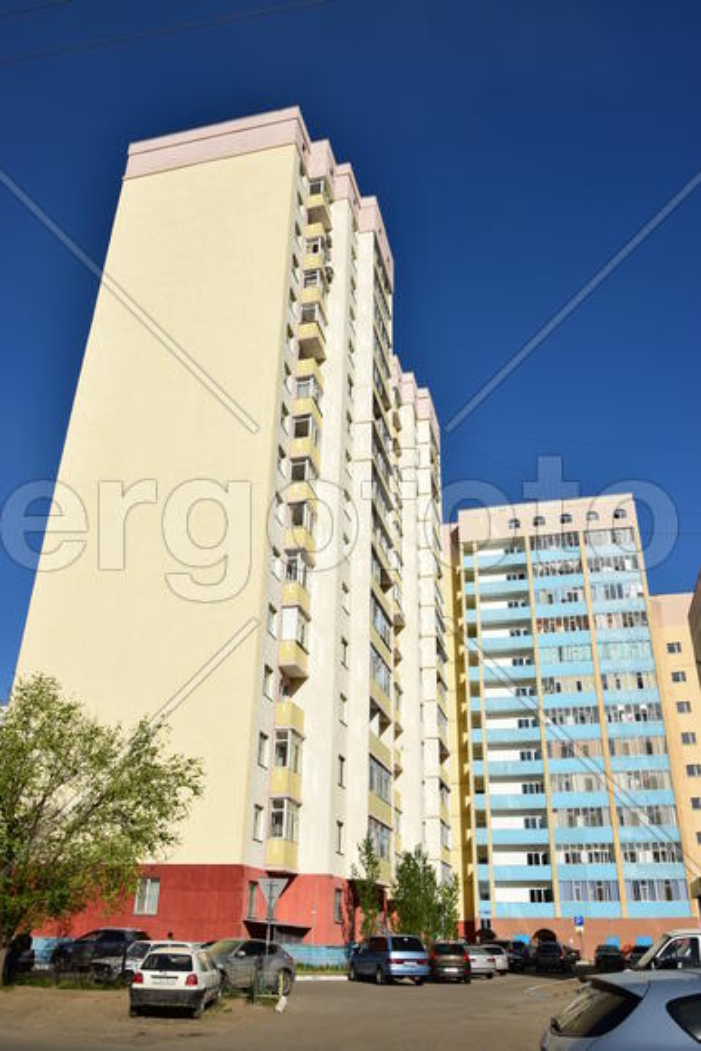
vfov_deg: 67.4
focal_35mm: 27
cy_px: 526
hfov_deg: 48.0
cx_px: 350
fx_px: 788
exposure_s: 1/320
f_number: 9
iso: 100
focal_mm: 18
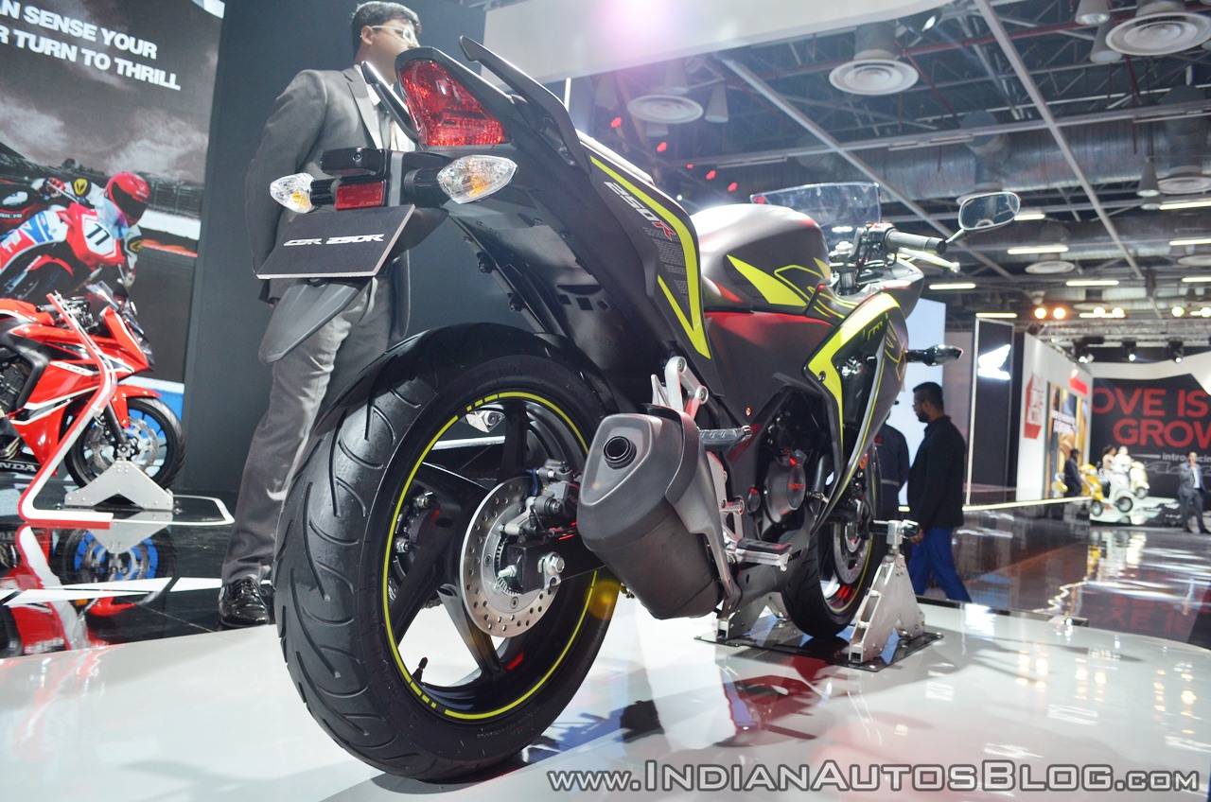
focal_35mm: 27
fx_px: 906
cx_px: 606
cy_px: 401
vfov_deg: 47.7
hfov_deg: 67.5
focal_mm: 18
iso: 400
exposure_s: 1/100
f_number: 5
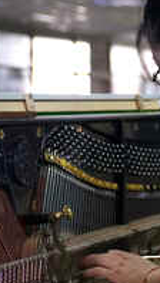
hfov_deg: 6.5
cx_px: 551
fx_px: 1236
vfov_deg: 13.1
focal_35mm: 164
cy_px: 147
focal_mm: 39
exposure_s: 1/160
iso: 1600
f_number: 2.8
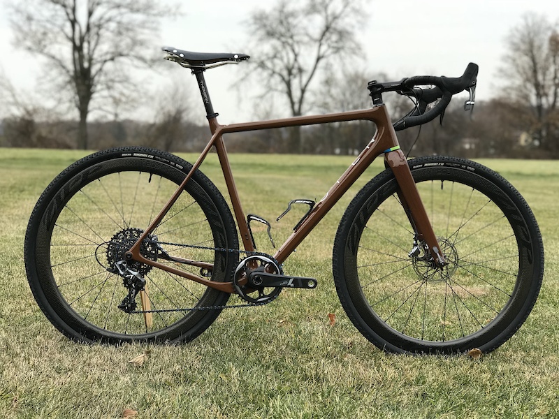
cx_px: 280
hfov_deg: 33.8
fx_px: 920
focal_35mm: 57
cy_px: 210
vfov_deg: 25.7
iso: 40
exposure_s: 1/120
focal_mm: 6.6
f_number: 2.8
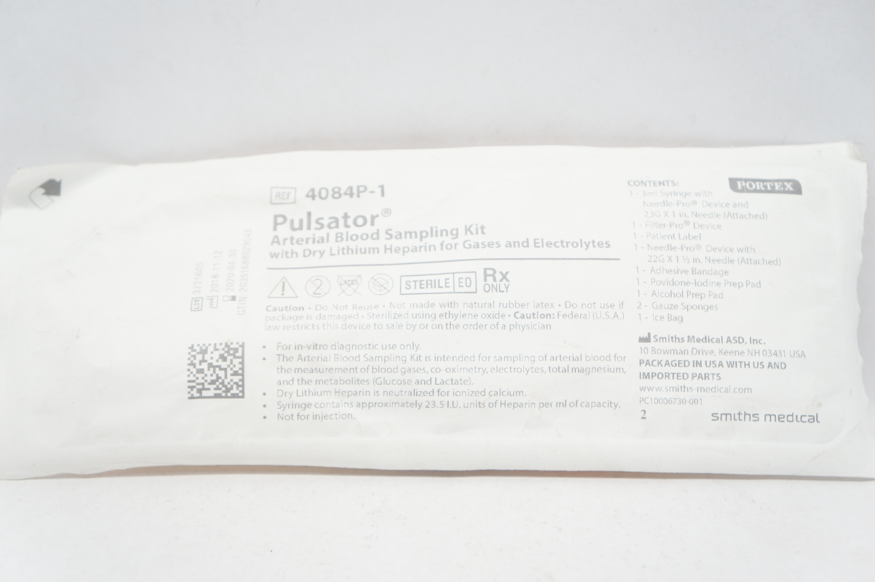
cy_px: 291
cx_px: 438
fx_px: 1275
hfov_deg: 37.9
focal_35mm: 52
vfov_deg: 25.7
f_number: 4.5
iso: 400
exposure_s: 1/80
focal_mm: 35
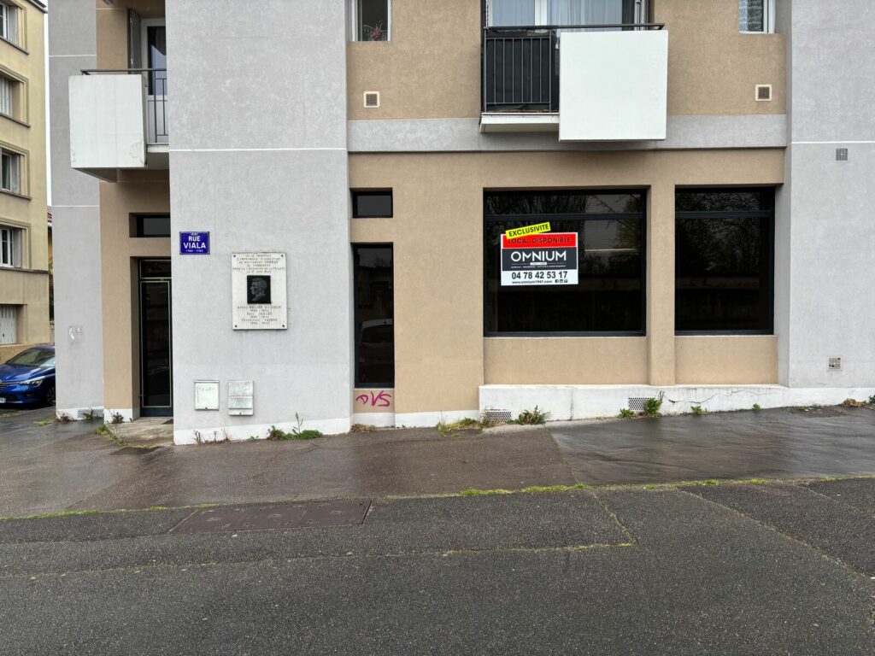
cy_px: 328
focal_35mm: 26
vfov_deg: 53.1
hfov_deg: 67.3
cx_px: 438
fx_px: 657
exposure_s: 1/539
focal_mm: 5.96
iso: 50
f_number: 1.6
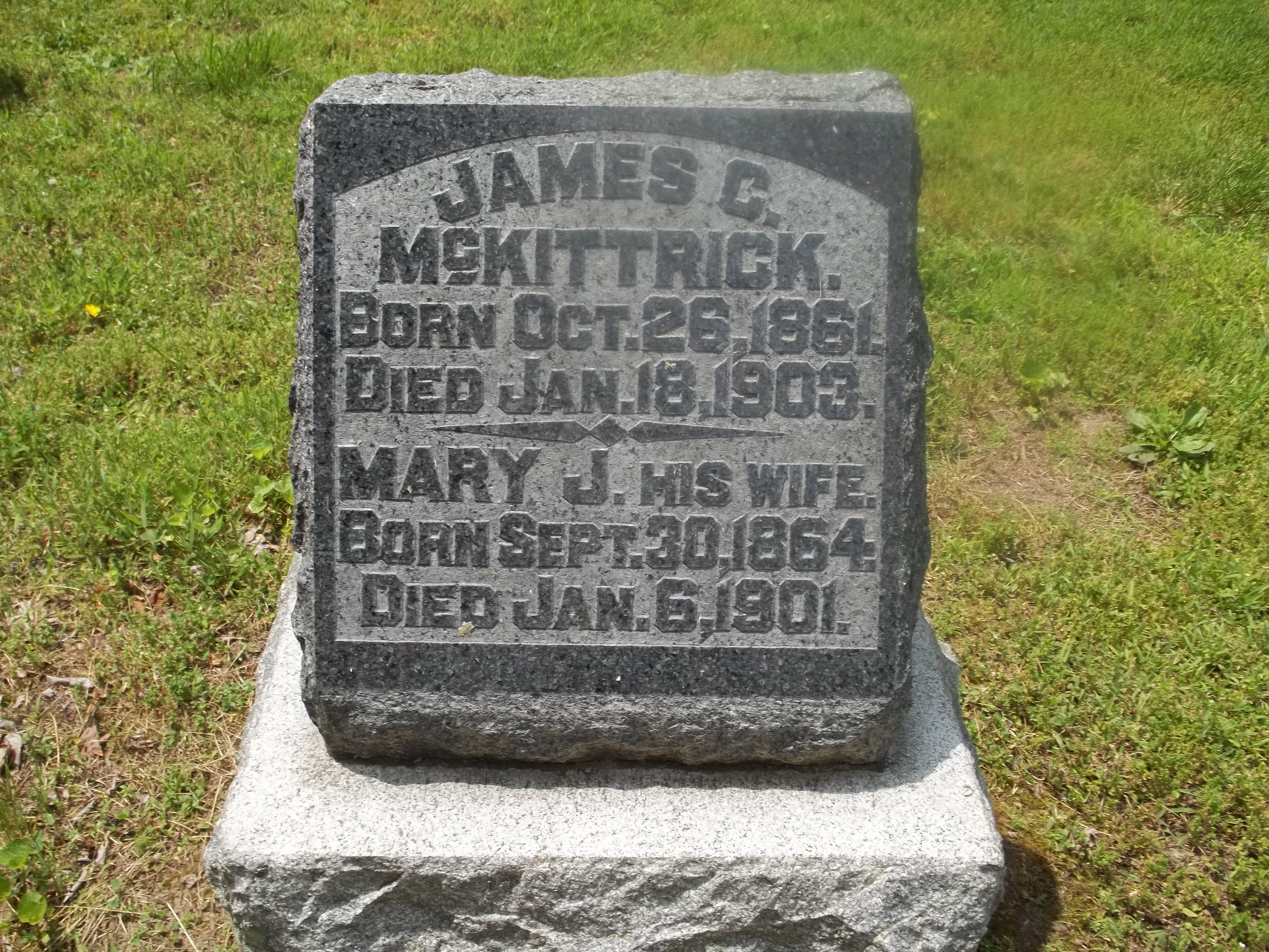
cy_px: 476
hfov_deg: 55.4
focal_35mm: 33
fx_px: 1210
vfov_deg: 42.9
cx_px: 634
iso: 64
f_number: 8
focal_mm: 5.9
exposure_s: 1/125
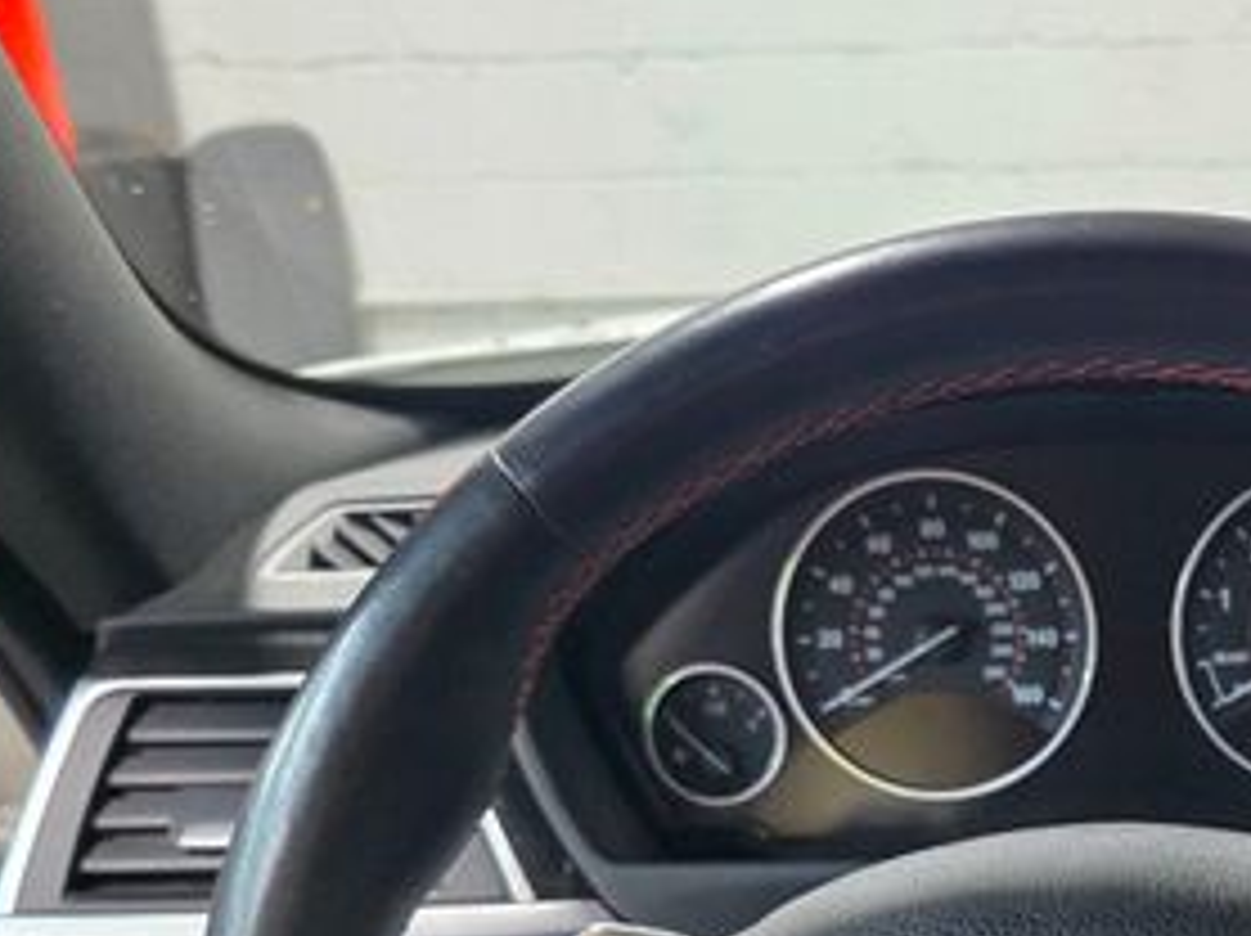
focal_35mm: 53
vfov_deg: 25.3
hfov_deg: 34.0
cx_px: 1156
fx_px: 1914
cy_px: 1058
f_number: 1.7
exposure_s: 1/120
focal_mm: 6.3
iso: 640
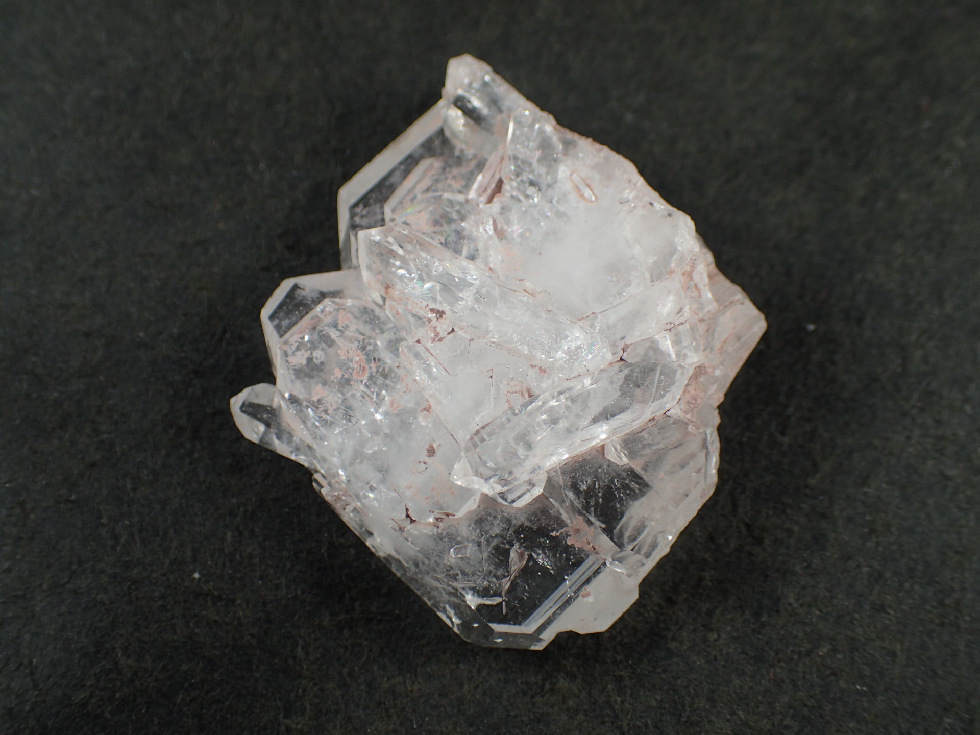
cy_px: 368
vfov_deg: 36.0
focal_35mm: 40
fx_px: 1132
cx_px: 490
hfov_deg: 46.8
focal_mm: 7.34
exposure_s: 1/160
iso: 125
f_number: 2.8
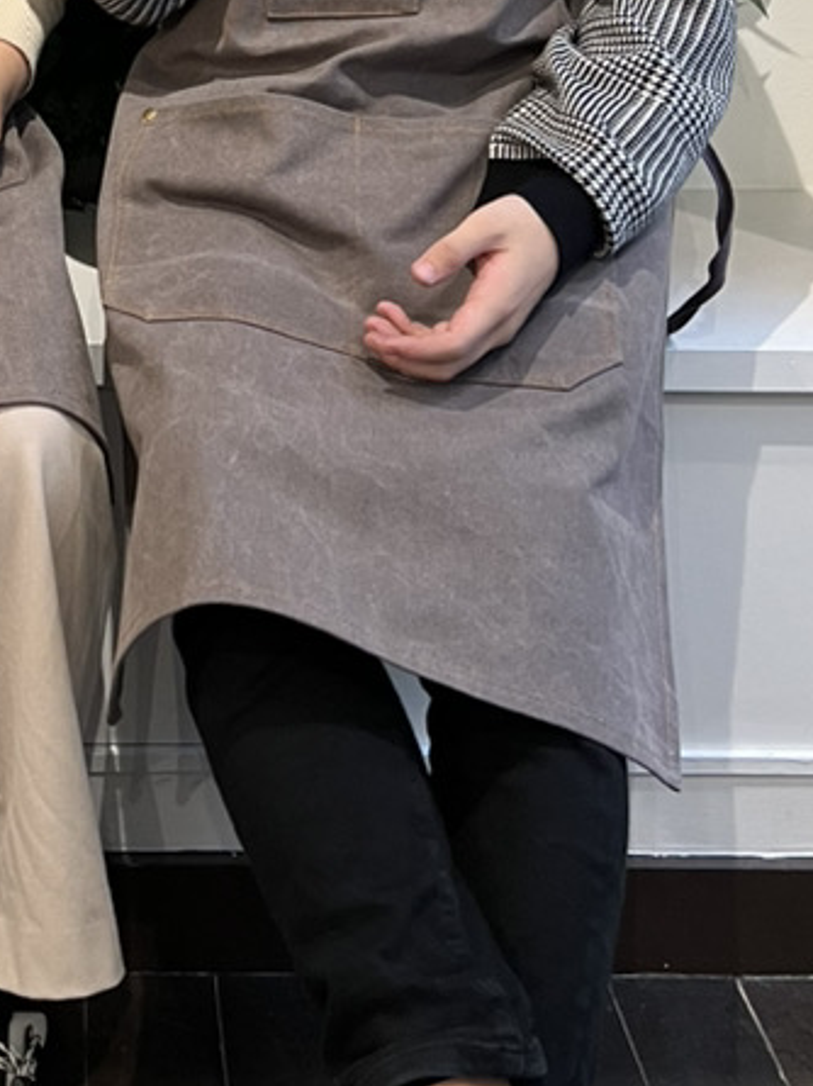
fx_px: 2194
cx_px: 46
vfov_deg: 25.3
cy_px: -173
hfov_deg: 20.5
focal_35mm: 70
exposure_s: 1/50
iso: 125
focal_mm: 5.7
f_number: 1.5
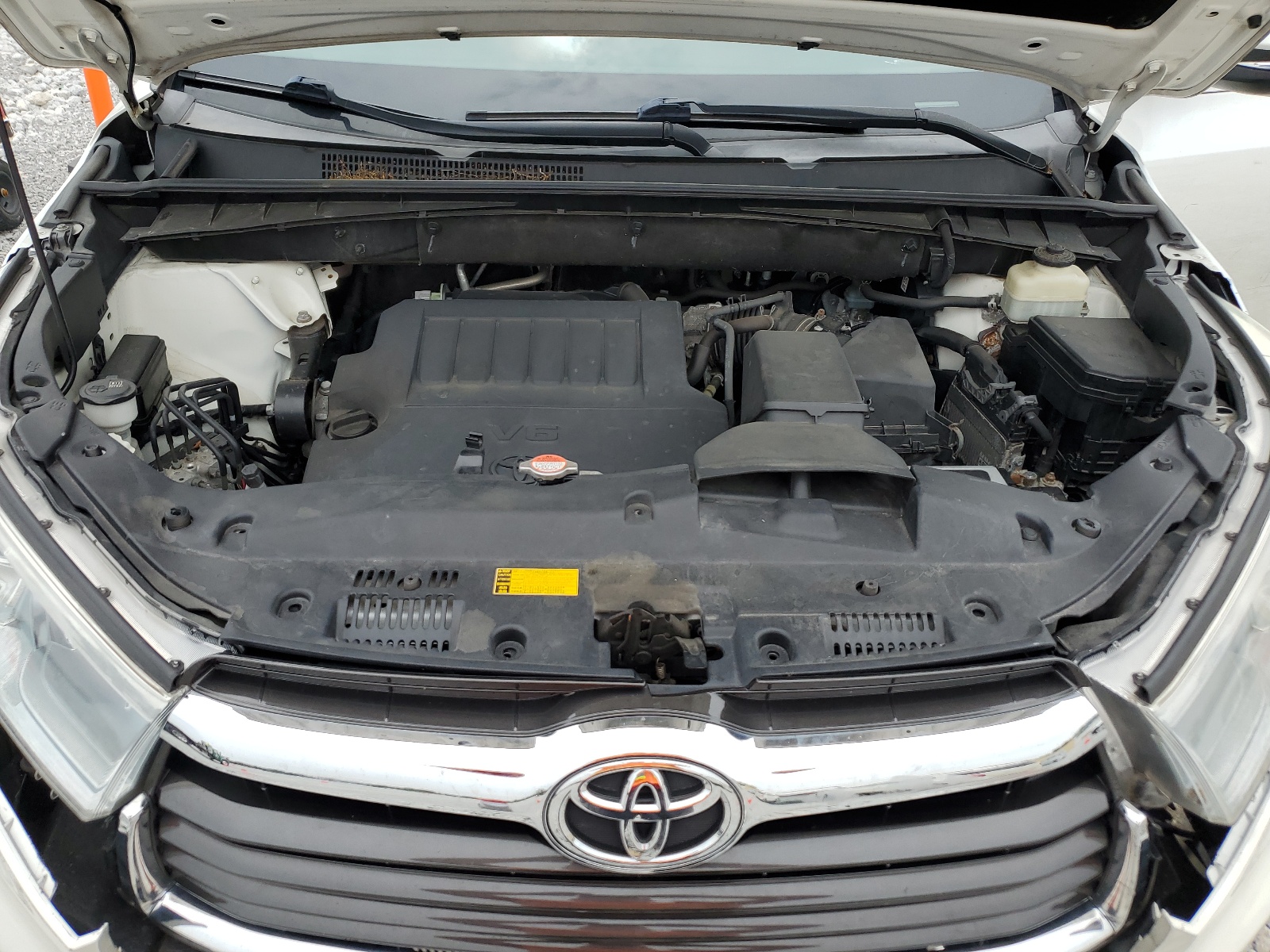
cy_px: 476
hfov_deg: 67.3
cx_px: 635
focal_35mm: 26
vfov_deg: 53.1
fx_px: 954
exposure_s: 1/1250
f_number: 1.5
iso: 50
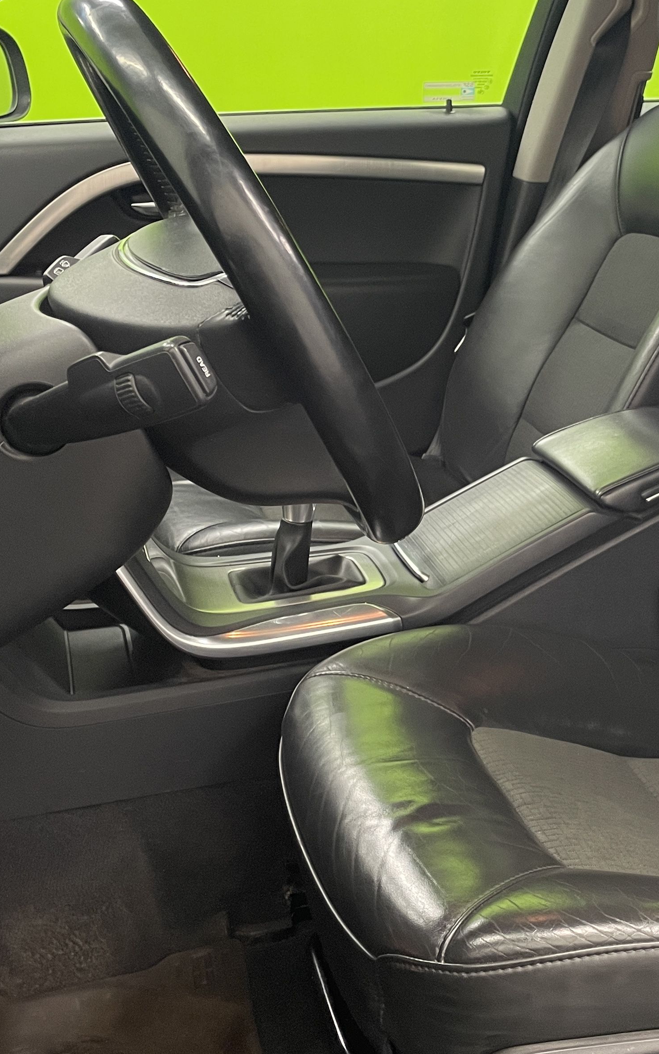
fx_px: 1350
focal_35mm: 47
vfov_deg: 42.6
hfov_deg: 26.6
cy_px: 509
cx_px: 575
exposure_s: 1/50
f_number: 1.6
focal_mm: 4.2
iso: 125
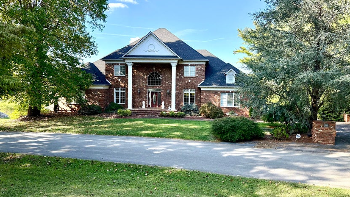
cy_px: 96
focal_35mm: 27
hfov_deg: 69.8
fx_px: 251
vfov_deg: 42.9
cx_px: 173
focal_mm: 6.76
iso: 100
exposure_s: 1/1410
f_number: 1.78
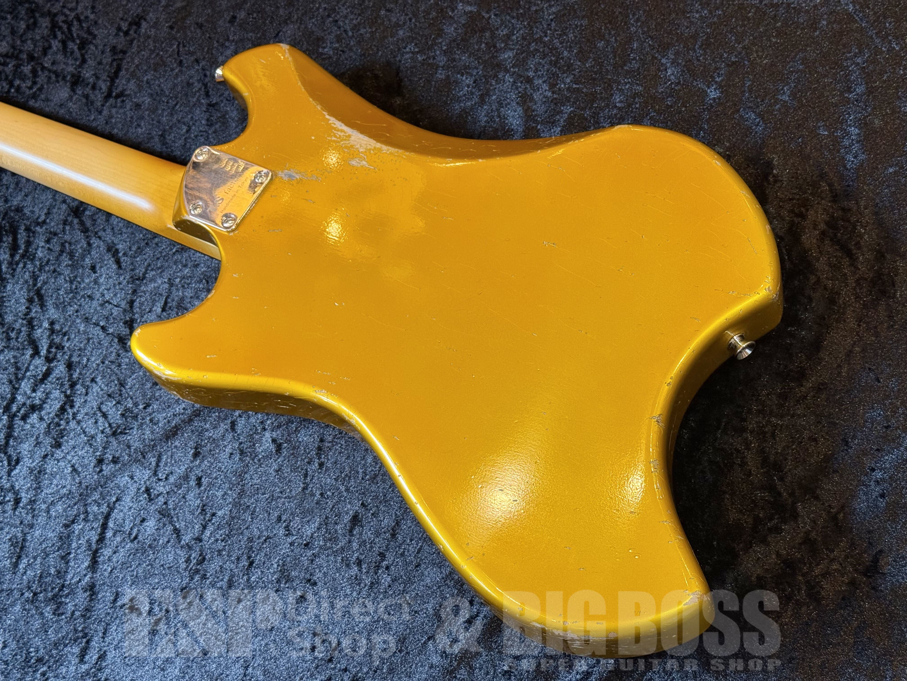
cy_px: 340
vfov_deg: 30.3
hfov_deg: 39.7
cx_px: 454
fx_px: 1258
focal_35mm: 48
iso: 125
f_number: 1.78
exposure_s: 1/60
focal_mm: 6.76
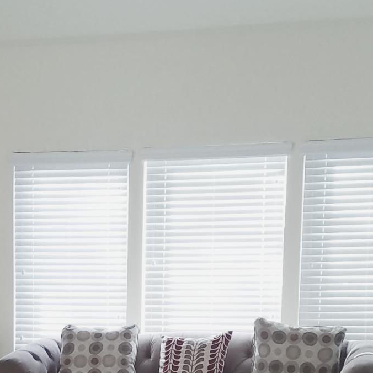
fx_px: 1243
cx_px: 63
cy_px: 408
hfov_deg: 16.9
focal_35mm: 102
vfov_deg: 16.6
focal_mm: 4.2
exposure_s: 1/60
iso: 80
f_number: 1.7
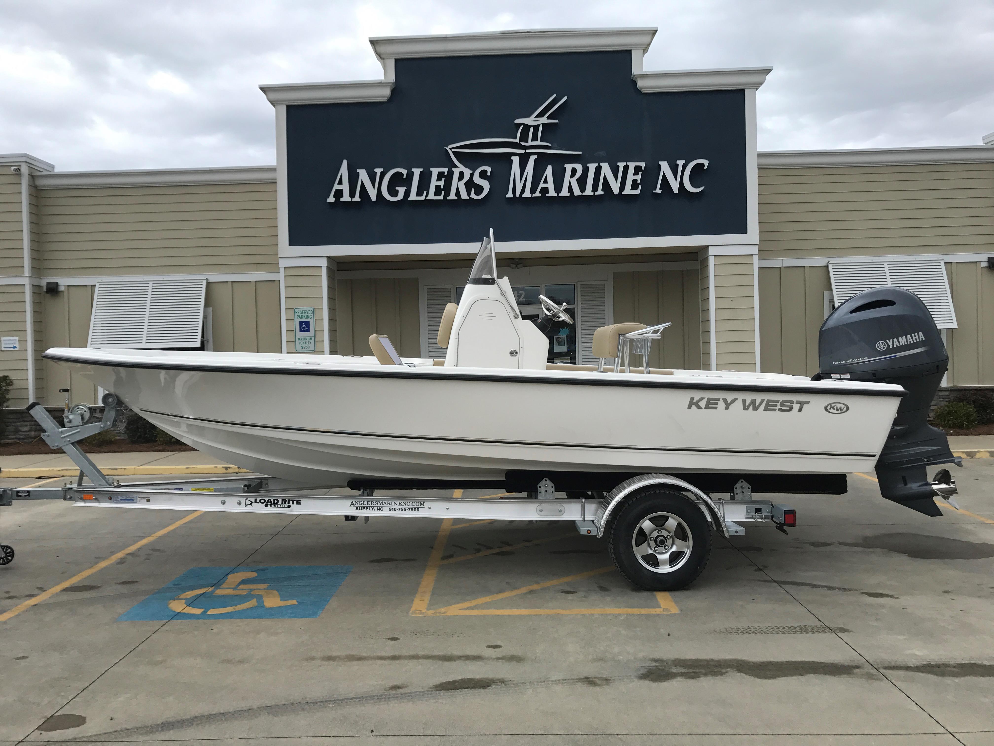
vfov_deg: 49.7
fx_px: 804
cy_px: 373
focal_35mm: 28
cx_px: 497
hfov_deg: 63.4
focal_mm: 3.99
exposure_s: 1/760
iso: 20
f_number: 1.8
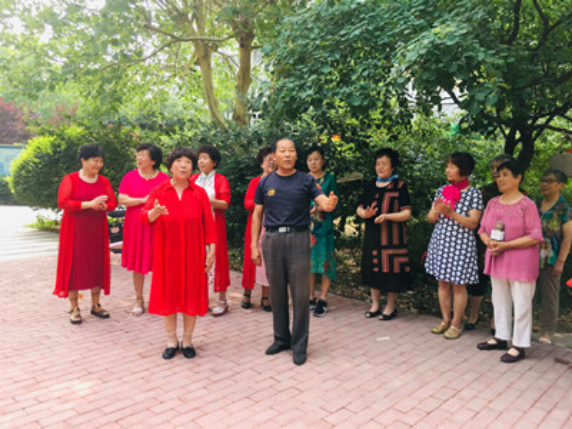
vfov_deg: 48.2
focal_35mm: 29
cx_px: 286
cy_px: 214
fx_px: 479
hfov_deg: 61.7
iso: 25
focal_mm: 4.15
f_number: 2.2
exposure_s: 1/197
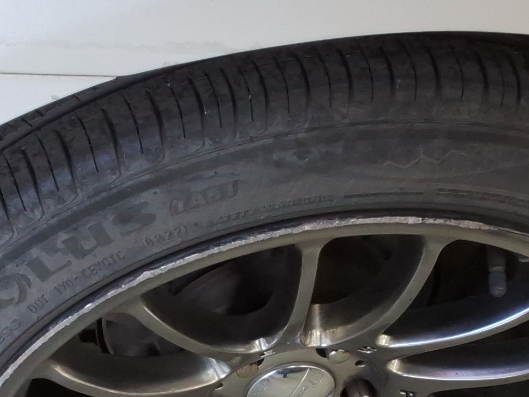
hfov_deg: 21.0
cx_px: 192
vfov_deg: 15.6
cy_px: 382
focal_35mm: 93
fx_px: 1421
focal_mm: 2.91
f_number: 1.9
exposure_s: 1/120
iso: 53
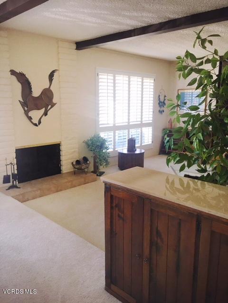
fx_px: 255
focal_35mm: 29
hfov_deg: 48.2
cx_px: 114
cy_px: 152
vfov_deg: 61.7
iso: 80
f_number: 2.2
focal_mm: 4.15
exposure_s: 1/30
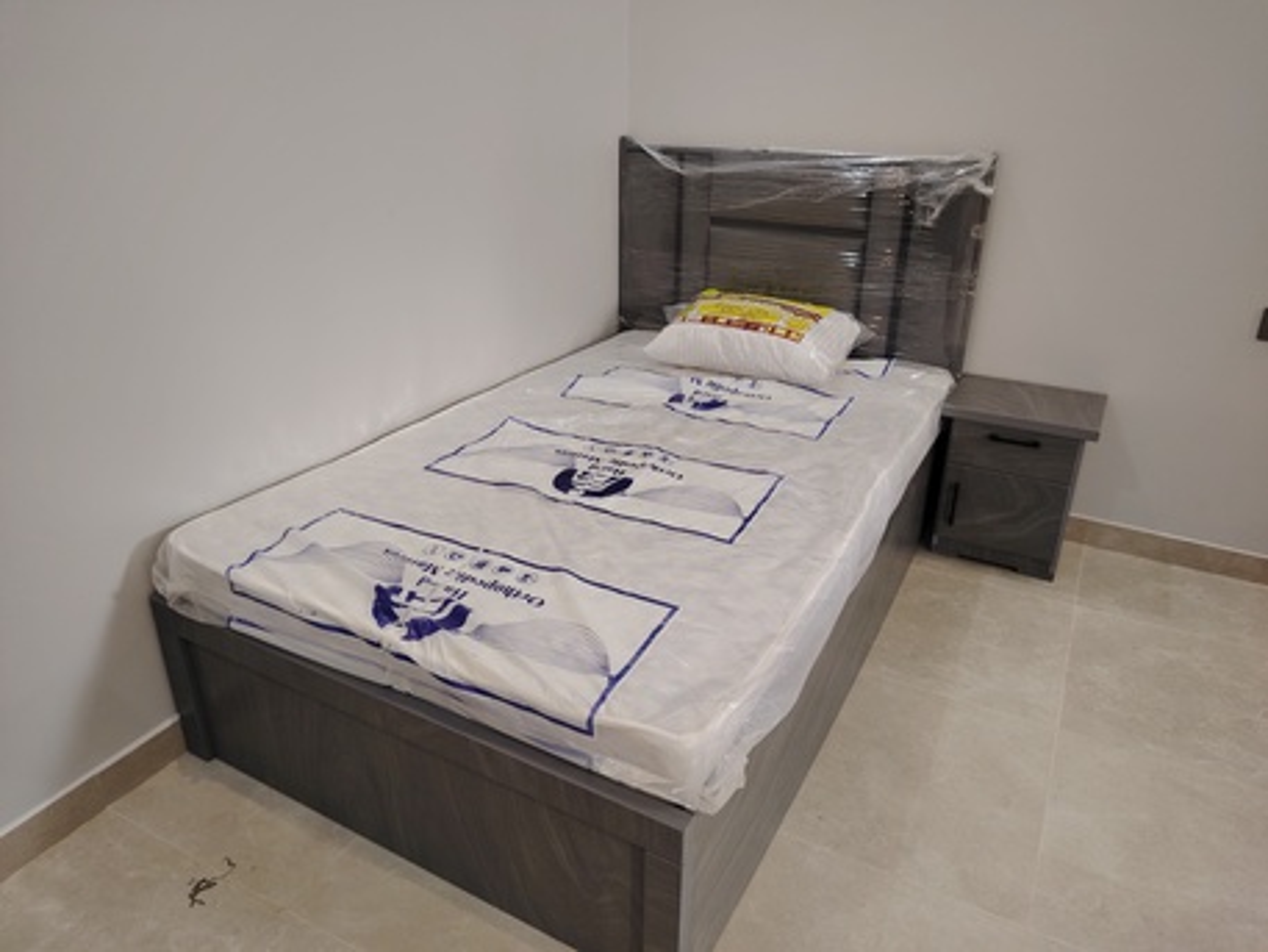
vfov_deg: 56.8
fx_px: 879
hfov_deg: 71.6
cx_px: 634
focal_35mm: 24
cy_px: 476
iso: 1044
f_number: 1.75
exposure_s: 1/120
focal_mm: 5.25
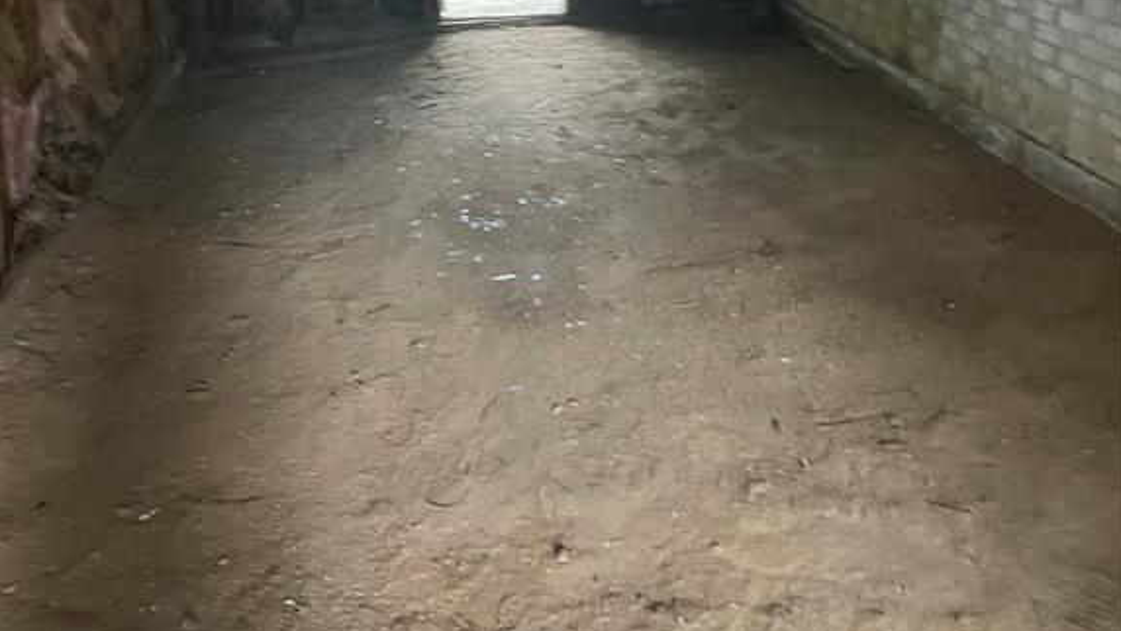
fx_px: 1130
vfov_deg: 29.0
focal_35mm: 38
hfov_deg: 52.8
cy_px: -16
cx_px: 562
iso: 800
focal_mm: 4.2
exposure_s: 1/30
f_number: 1.6
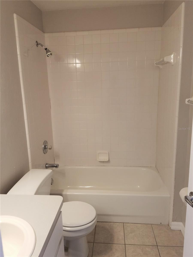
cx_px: 96
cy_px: 128
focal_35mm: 26
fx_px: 193
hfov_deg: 53.1
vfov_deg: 67.3
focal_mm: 4.2
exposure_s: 1/60
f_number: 1.7
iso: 100
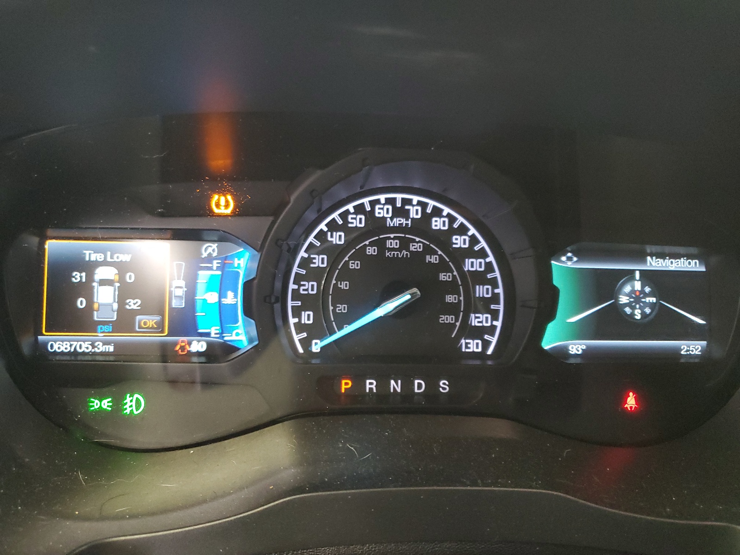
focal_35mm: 26
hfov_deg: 67.3
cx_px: 370
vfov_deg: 53.1
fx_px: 556
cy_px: 278
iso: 308
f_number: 1.5
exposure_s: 1/20
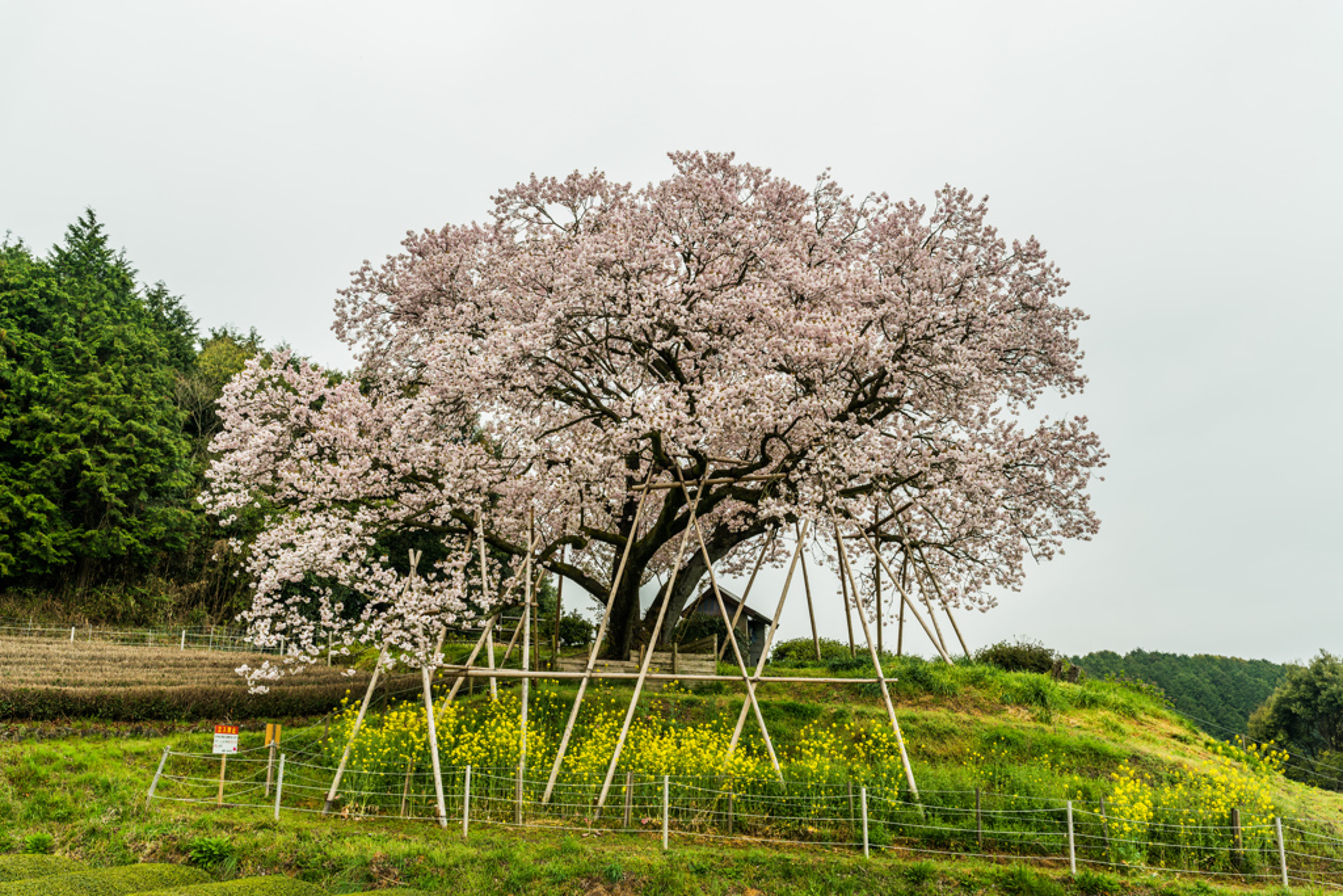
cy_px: 448
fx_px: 1306
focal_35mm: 35
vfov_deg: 37.9
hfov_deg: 54.4
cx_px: 672
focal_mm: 35
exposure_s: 1/100
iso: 100
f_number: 8
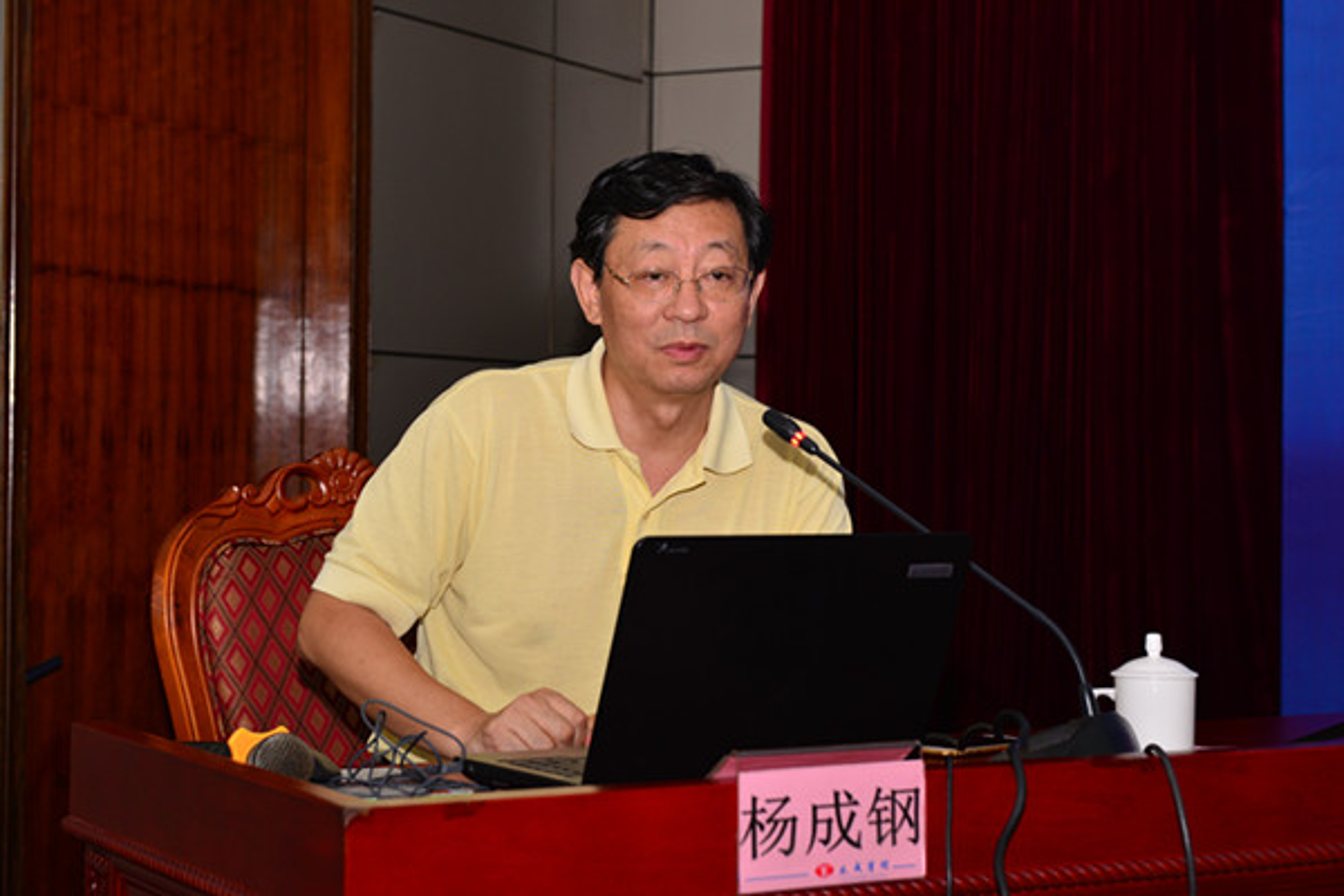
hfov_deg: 28.8
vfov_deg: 19.5
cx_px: 672
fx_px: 2613
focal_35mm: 70
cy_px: 448
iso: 800
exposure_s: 1/40
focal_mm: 70
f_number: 5.6
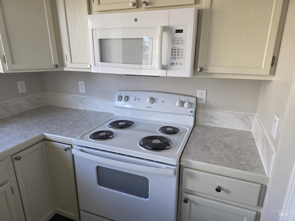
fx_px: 196
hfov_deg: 73.9
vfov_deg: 58.9
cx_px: 148
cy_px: 110
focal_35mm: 23
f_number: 1.7
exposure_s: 1/180
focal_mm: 6.3
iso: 160
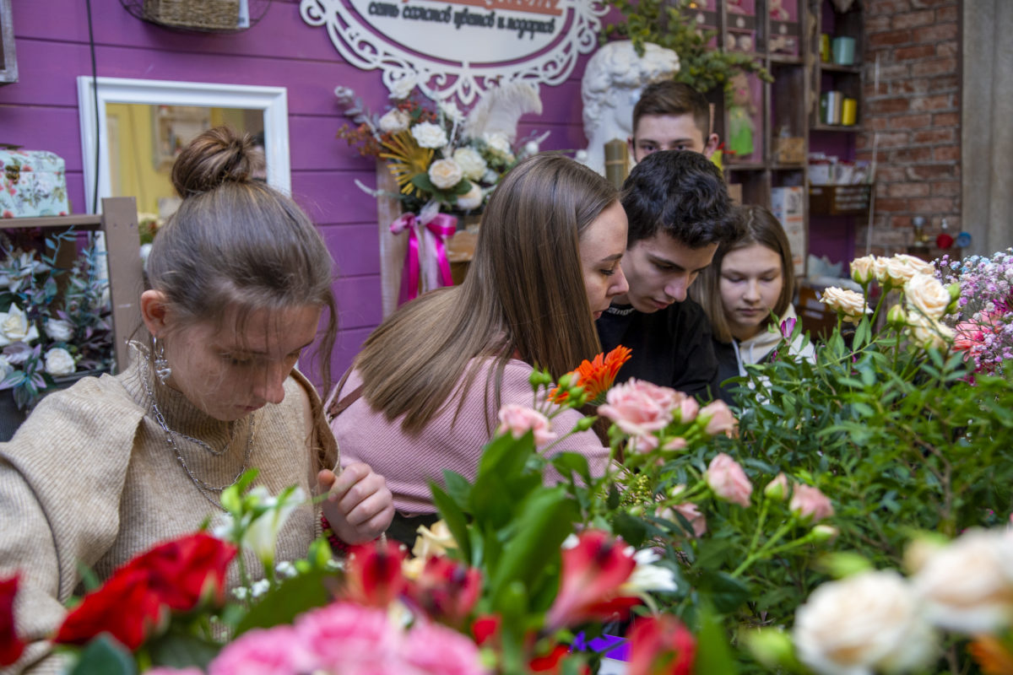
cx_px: 506
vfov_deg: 33.4
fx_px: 1125
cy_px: 338
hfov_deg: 48.5
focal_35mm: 40
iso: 800
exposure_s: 1/160
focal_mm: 40
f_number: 3.5
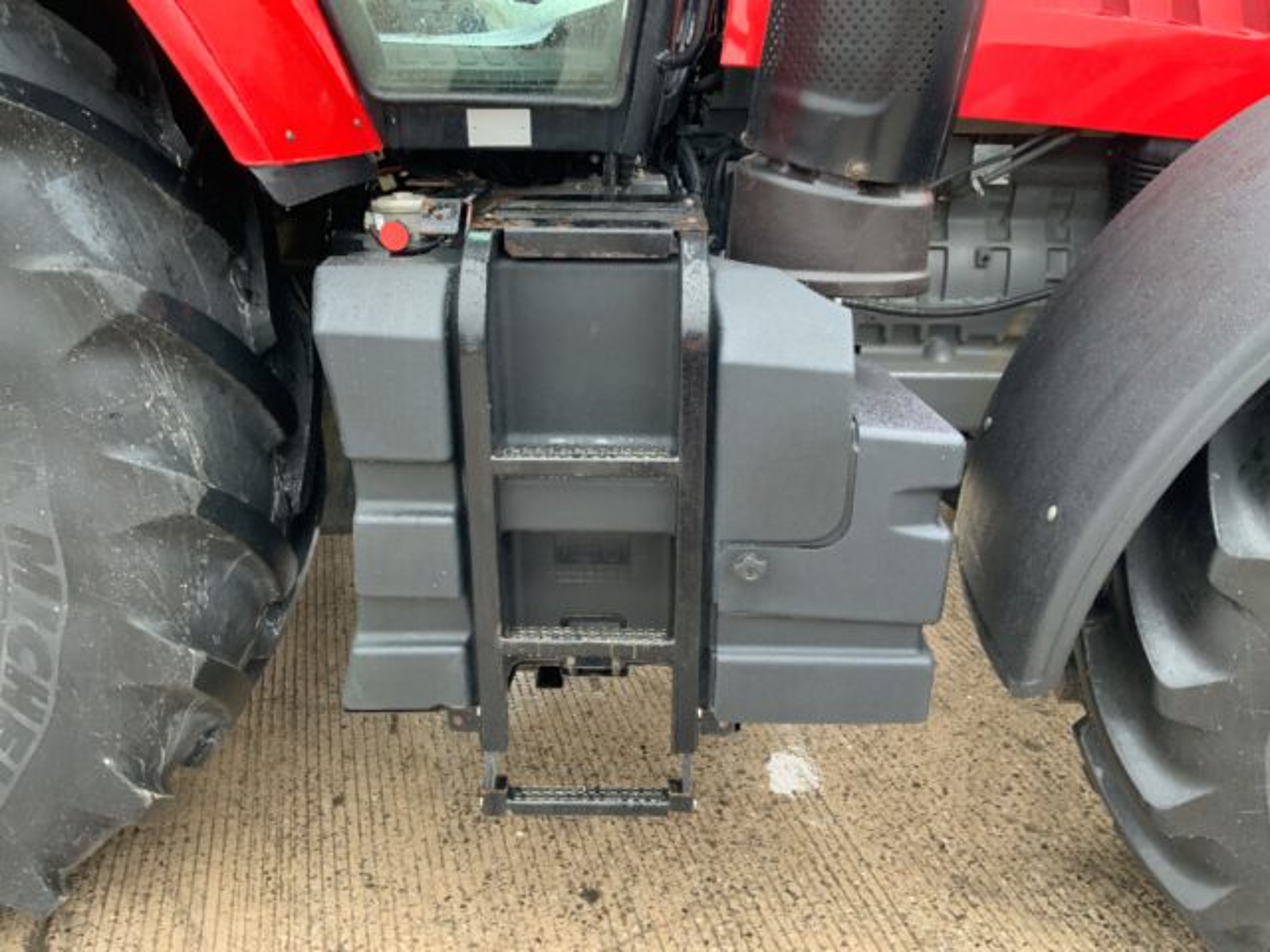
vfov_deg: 48.2
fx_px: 1064
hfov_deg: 61.7
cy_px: 476
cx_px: 635
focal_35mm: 29
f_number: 1.8
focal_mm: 3
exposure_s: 1/60
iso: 250
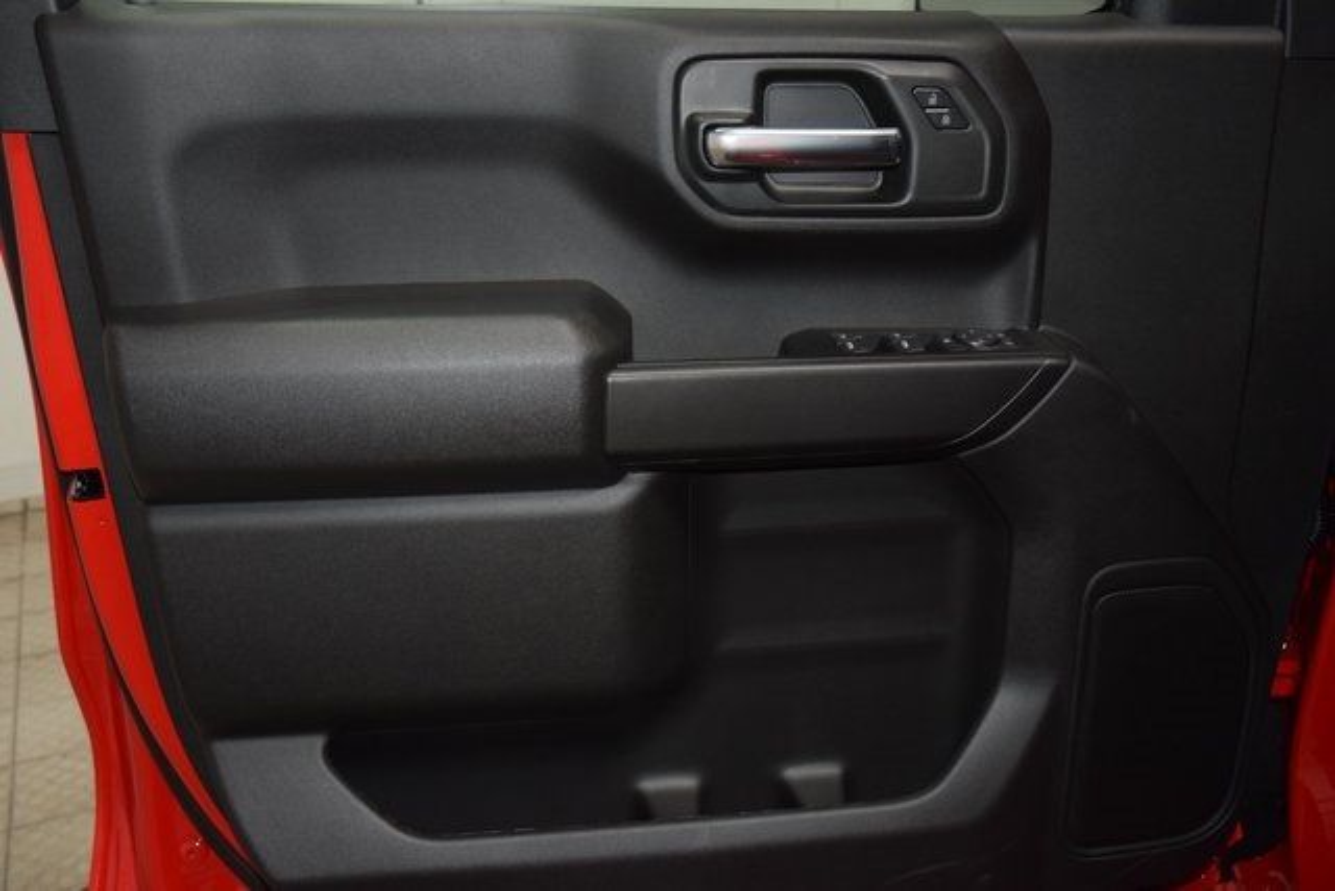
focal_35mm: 36
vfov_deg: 36.9
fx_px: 1335
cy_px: 446
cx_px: 668
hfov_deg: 53.1
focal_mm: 24
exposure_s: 1/125
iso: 1250
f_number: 3.8
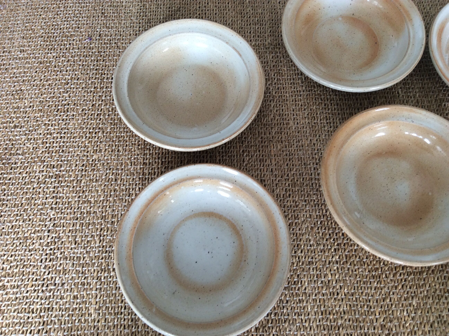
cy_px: 168
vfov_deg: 44.1
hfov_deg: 56.9
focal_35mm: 32
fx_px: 414
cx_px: 224
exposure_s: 1/24
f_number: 2.4
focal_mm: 3.3
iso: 40
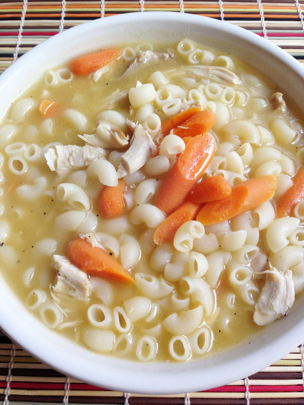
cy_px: 202
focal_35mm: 33
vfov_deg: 55.4
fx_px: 386
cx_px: 152
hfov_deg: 42.9
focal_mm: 4.12
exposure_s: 1/24
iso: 50
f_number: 2.4
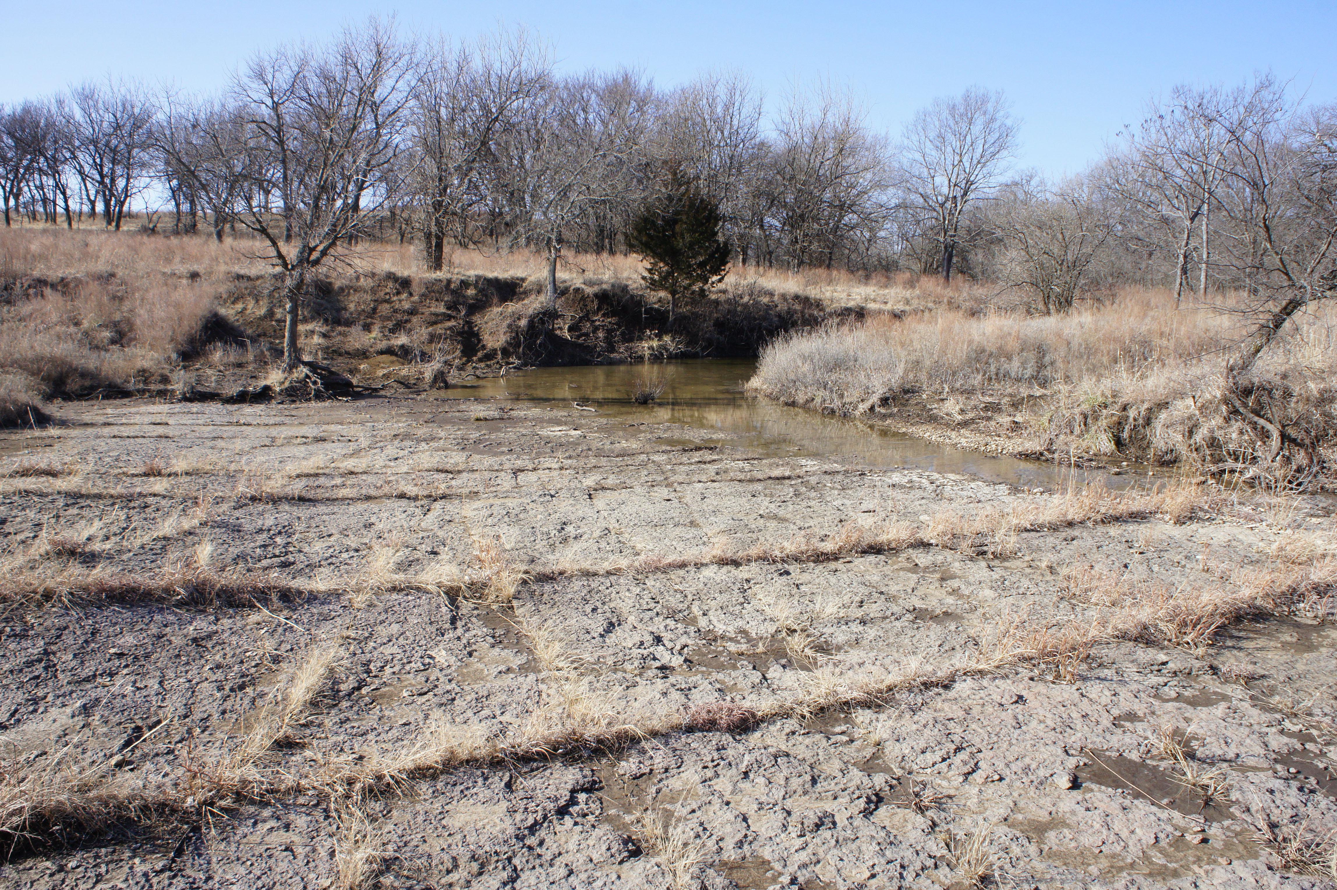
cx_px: 668
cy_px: 445
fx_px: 1002
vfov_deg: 47.9
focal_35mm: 27
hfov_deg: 67.4
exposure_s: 1/250
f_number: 11
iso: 400
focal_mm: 18
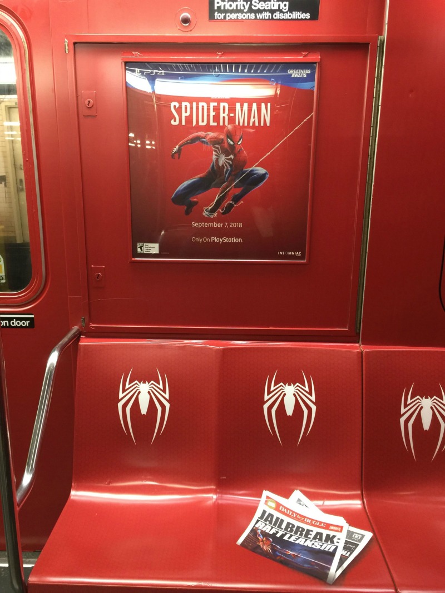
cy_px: 296
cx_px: 222
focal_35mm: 29
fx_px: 497
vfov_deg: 61.7
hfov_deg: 48.2
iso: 64
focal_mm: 4.15
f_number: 2.2
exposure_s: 1/15
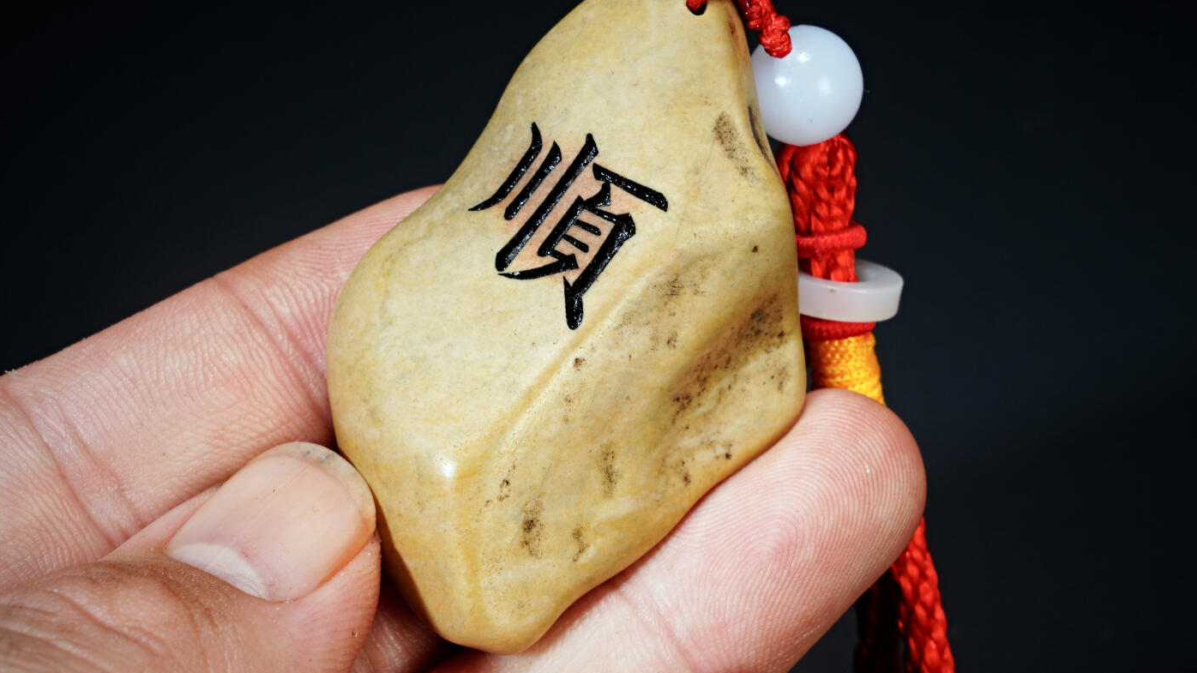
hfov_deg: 14.8
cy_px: 325
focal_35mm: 145
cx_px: 598
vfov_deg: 8.4
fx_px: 4602
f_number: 18
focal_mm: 92
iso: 100
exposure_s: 1/160
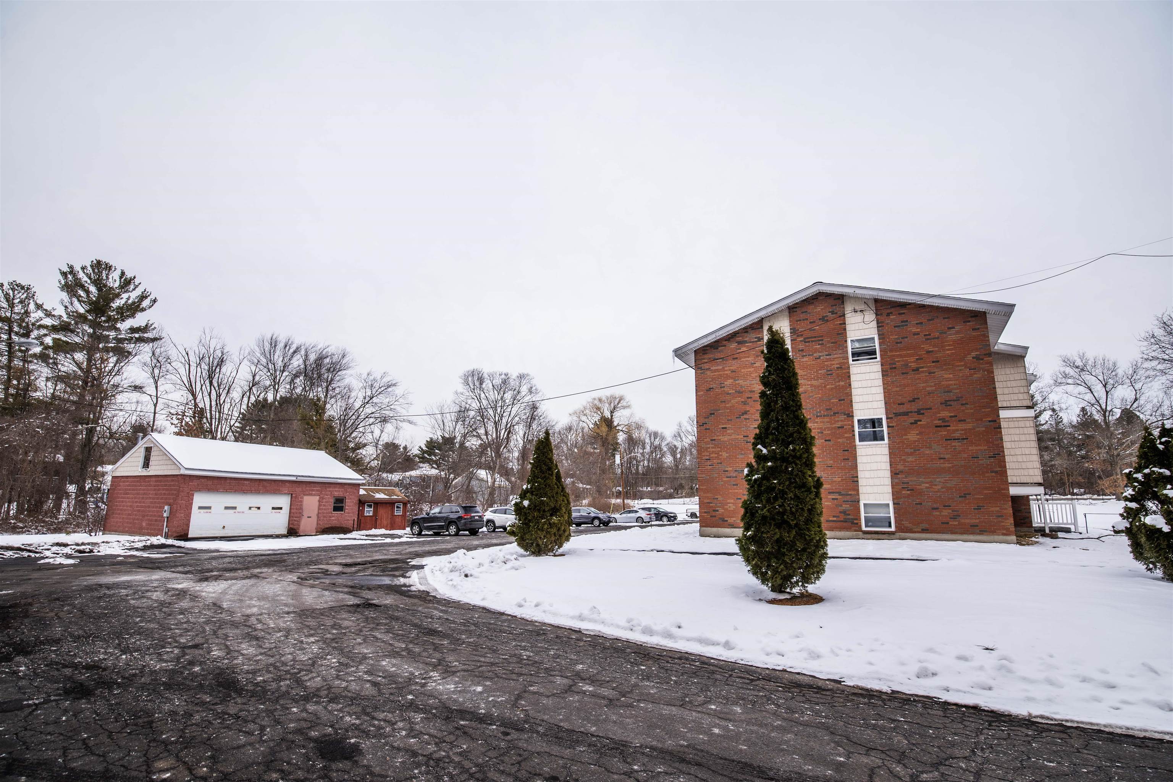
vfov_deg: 73.7
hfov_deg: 96.7
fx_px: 521
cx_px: 586
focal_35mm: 16
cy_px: 391
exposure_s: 1/30
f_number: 7.1
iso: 100
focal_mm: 16
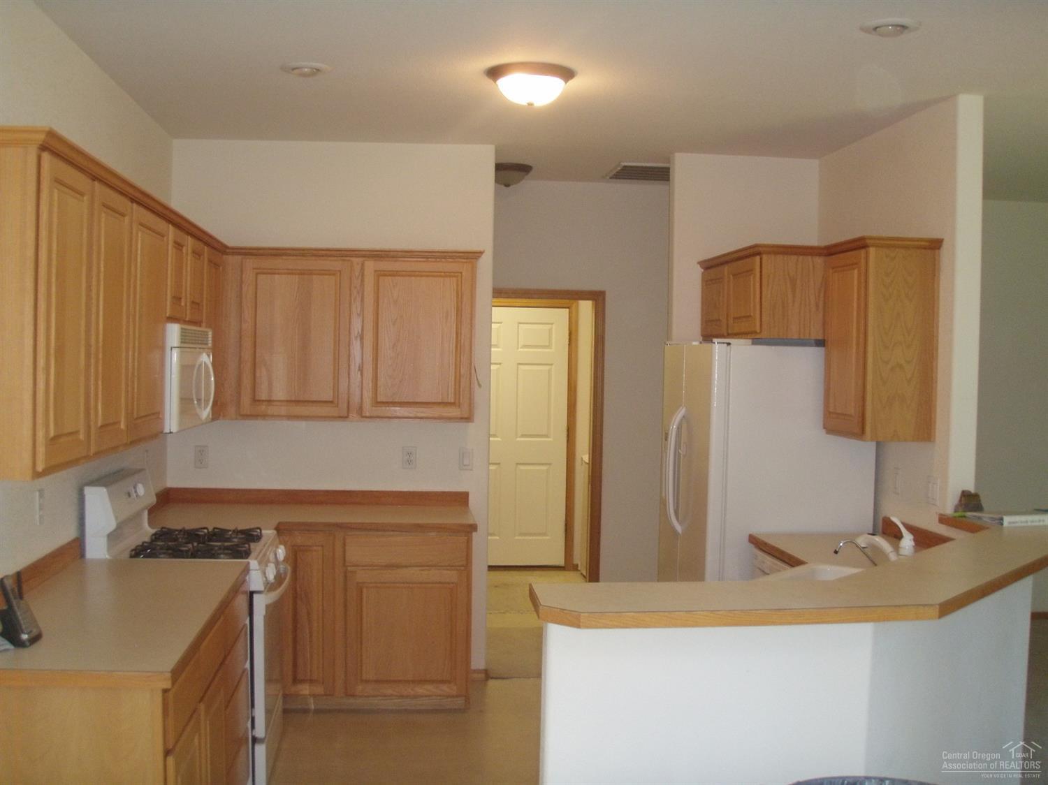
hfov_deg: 49.0
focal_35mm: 38
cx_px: 524
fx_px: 1150
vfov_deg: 37.7
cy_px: 392
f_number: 3.5
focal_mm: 6.7
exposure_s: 1/30
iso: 250
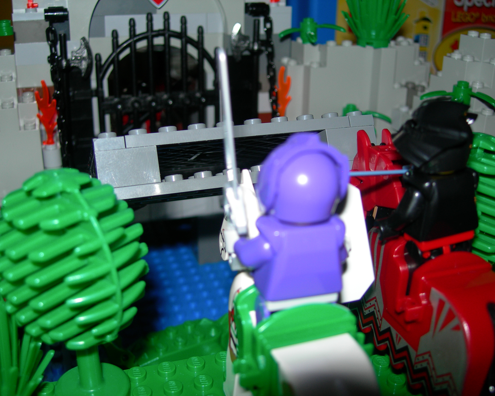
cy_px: 200
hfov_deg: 45.8
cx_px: 243
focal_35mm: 40
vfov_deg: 37.3
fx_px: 586
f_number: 2.8
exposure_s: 1/60.1
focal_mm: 7.8
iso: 50
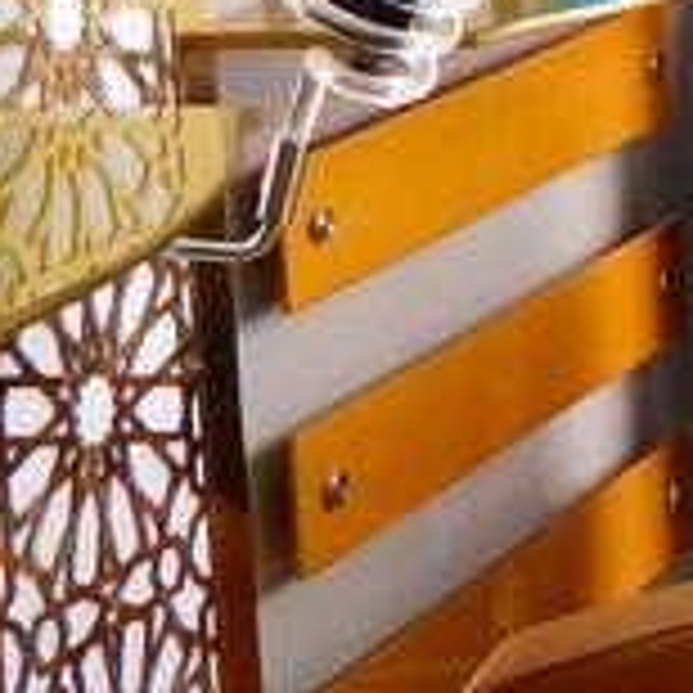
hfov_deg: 9.2
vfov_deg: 9.9
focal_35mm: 174
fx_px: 3941
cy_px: -106
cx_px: 1570
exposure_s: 1/30
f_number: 3
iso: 160
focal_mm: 4
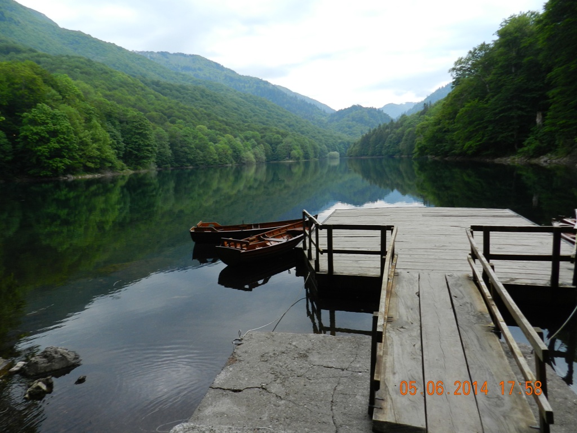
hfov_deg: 73.9
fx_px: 383
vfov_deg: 58.9
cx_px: 288
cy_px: 216
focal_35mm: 23
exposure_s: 1/200
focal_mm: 4
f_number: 3.4
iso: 160
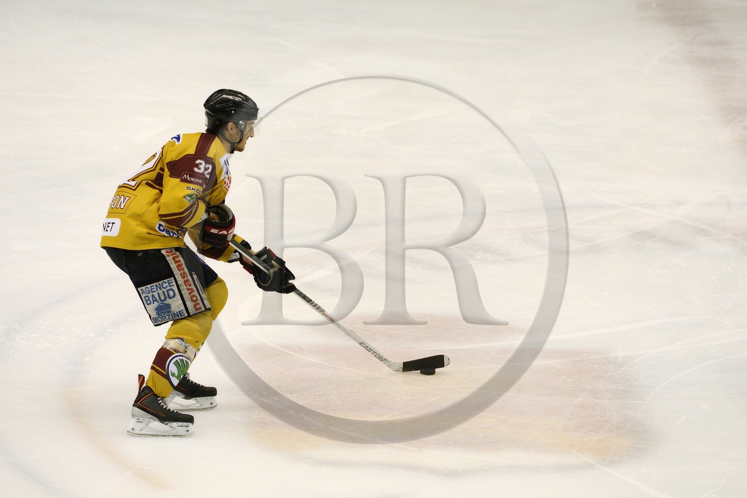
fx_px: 4149
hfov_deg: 10.3
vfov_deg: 6.9
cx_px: 374
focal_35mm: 200
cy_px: 249
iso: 3200
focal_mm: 200
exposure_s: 1/1000
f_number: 5
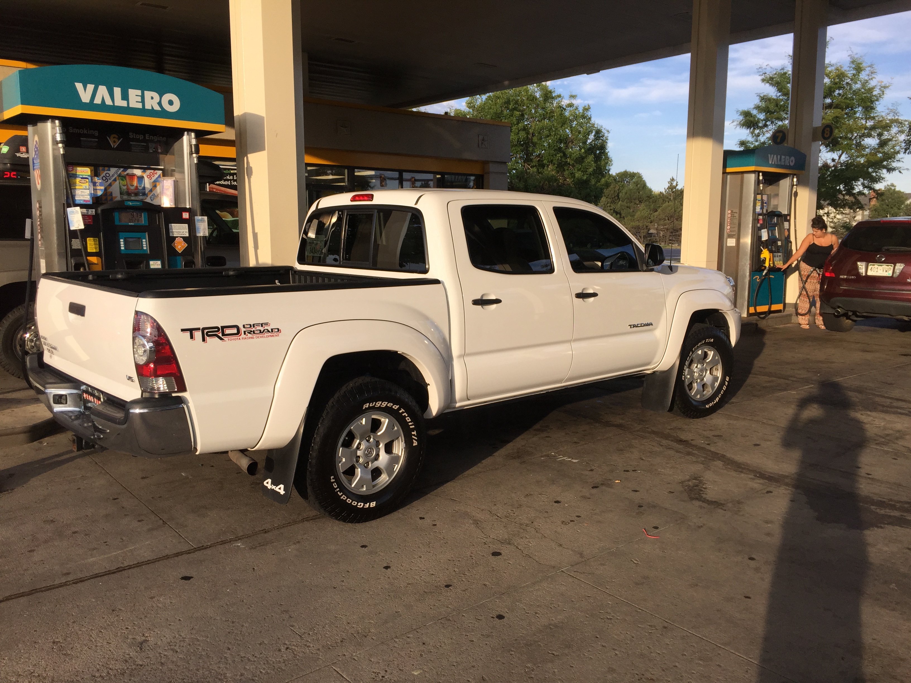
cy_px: 342
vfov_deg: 48.2
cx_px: 456
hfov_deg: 61.7
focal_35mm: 29
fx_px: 763
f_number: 2.2
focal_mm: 4.15
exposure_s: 1/760
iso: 32
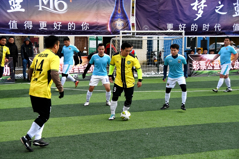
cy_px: 80
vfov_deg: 18.9
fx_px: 478
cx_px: 120
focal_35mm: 72
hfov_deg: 28.1
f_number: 4.5
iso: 250
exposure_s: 1/1000
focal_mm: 48
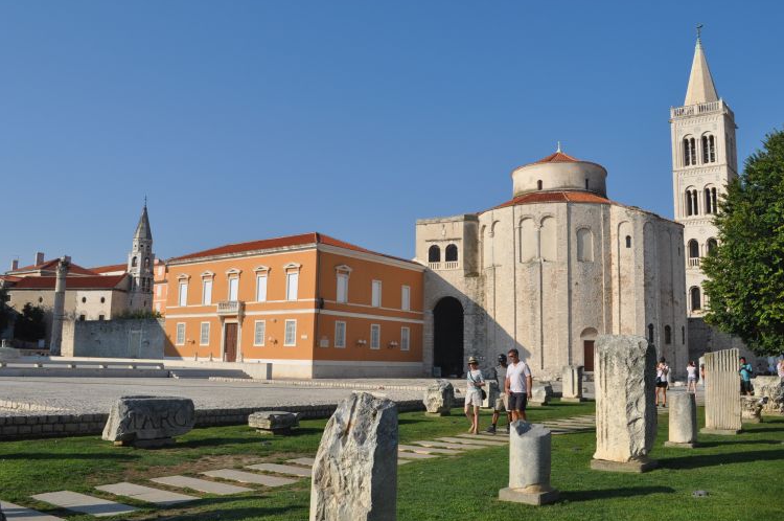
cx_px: 417
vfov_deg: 41.0
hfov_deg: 58.7
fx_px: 696
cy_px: 250
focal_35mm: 32
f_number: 10
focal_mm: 20
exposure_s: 1/400
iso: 200
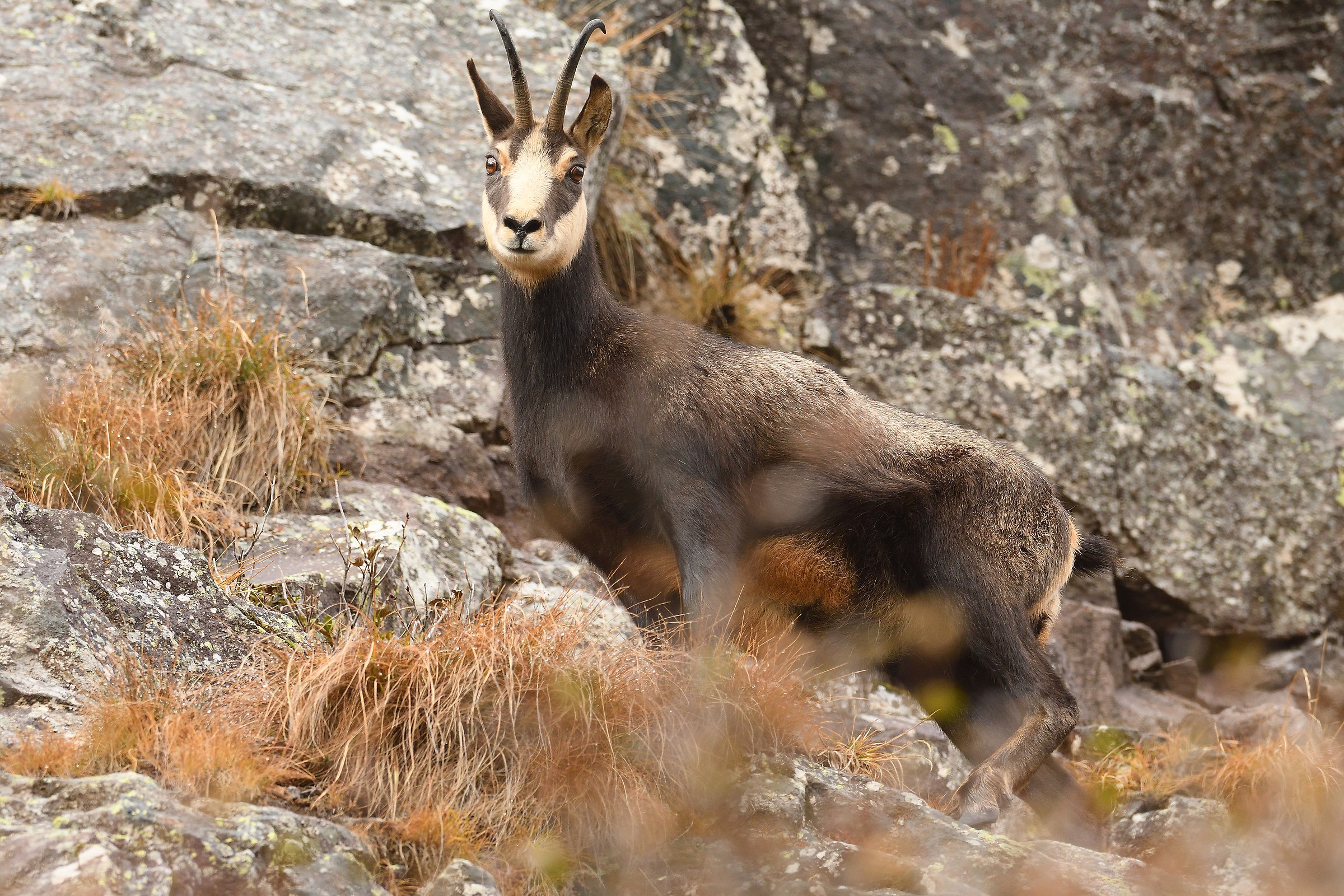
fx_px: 22398
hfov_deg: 3.4
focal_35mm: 600
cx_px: 672
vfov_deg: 2.3
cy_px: 448
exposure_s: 1/800
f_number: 6.3
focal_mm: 400
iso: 1000
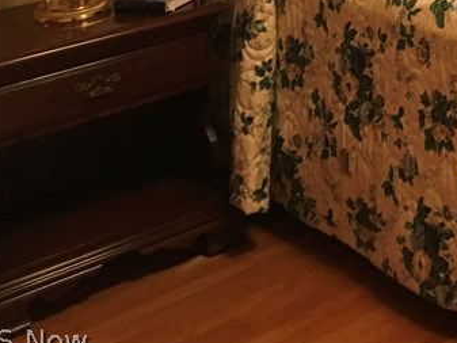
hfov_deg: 19.9
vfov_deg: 15.6
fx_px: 1162
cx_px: 641
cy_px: -157
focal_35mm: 88
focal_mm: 4.15
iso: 200
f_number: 2.2
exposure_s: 1/24
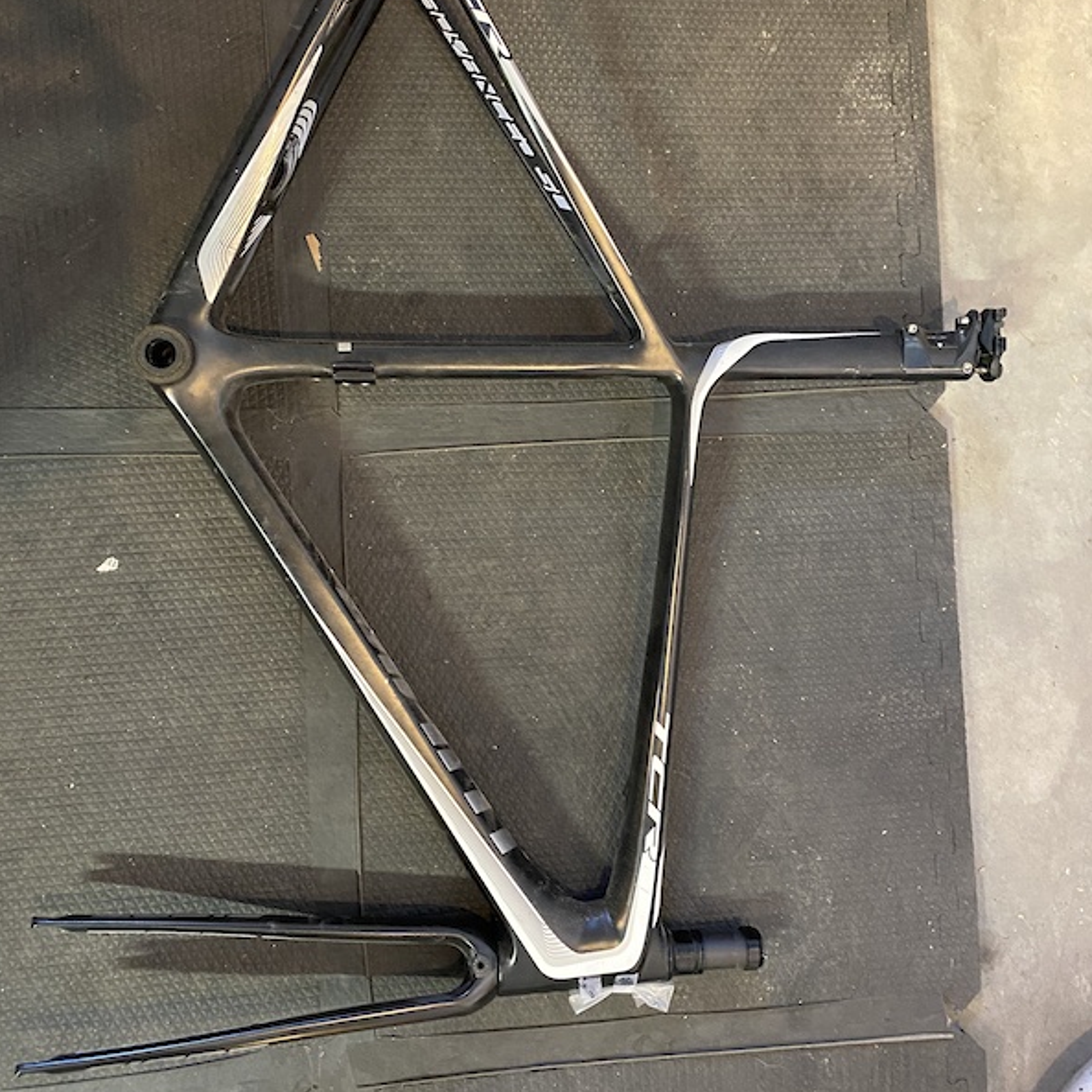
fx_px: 1106
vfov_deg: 52.5
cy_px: 506
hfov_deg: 52.5
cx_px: 547
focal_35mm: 31
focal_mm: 4.25
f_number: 1.8
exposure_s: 1/30
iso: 800
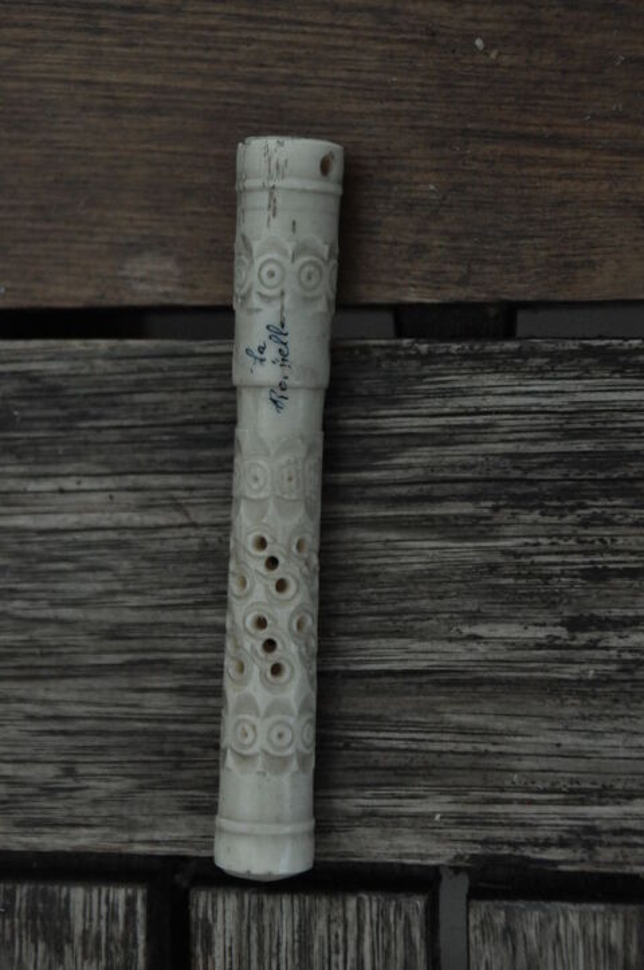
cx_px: 322
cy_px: 485
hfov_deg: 13.4
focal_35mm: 102
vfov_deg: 20.0
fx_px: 2745
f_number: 8
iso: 2500
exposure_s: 1/1000
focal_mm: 68
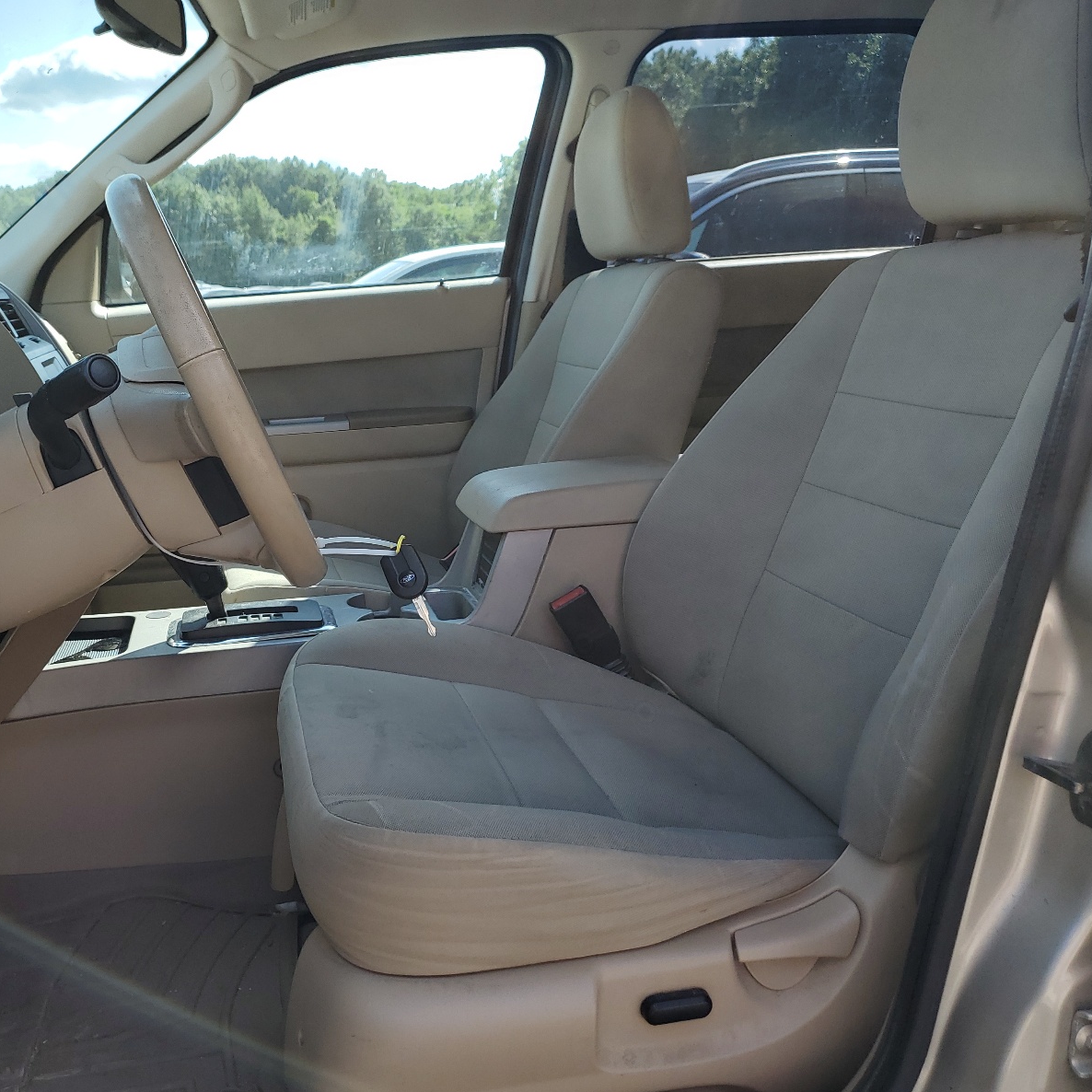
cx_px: 402
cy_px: 552
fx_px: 1106
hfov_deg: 51.9
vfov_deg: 52.5
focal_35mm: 31
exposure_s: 1/1250
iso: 50
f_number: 1.5
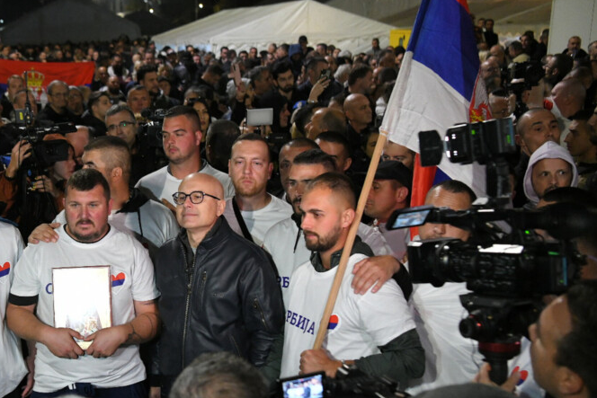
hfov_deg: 35.9
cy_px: 289
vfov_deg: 24.8
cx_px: 141
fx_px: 896
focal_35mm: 54
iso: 6400
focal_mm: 35
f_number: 3.5
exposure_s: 1/250
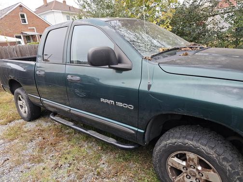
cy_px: 91
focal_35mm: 23
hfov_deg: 73.9
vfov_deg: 58.9
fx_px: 161
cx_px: 122
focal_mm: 6.3
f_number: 1.7
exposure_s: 1/207
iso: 64
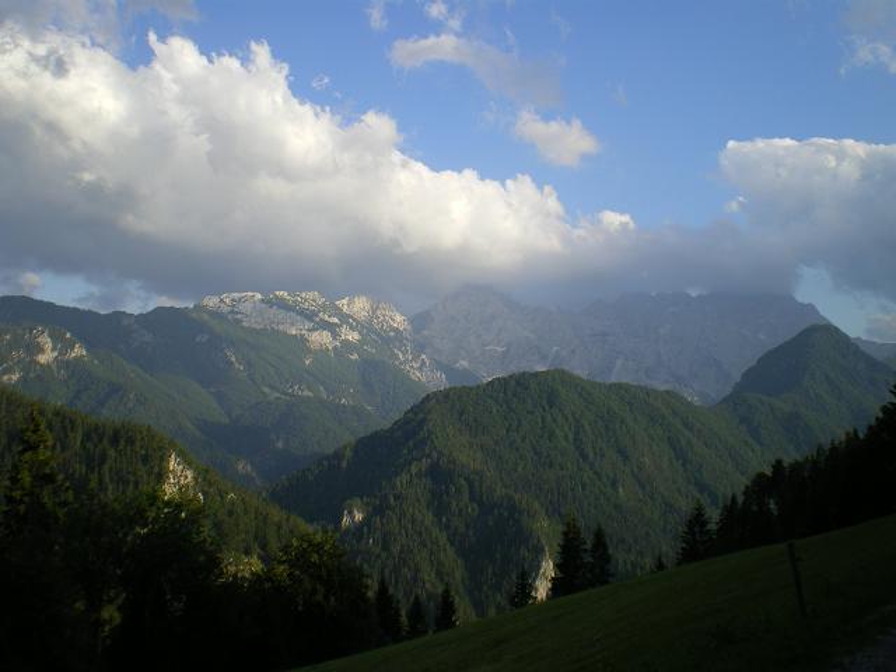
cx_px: 448
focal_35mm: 38
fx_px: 984
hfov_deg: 49.0
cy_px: 336
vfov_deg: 37.7
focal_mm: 6.3
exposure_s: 1/250
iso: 64
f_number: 4.6
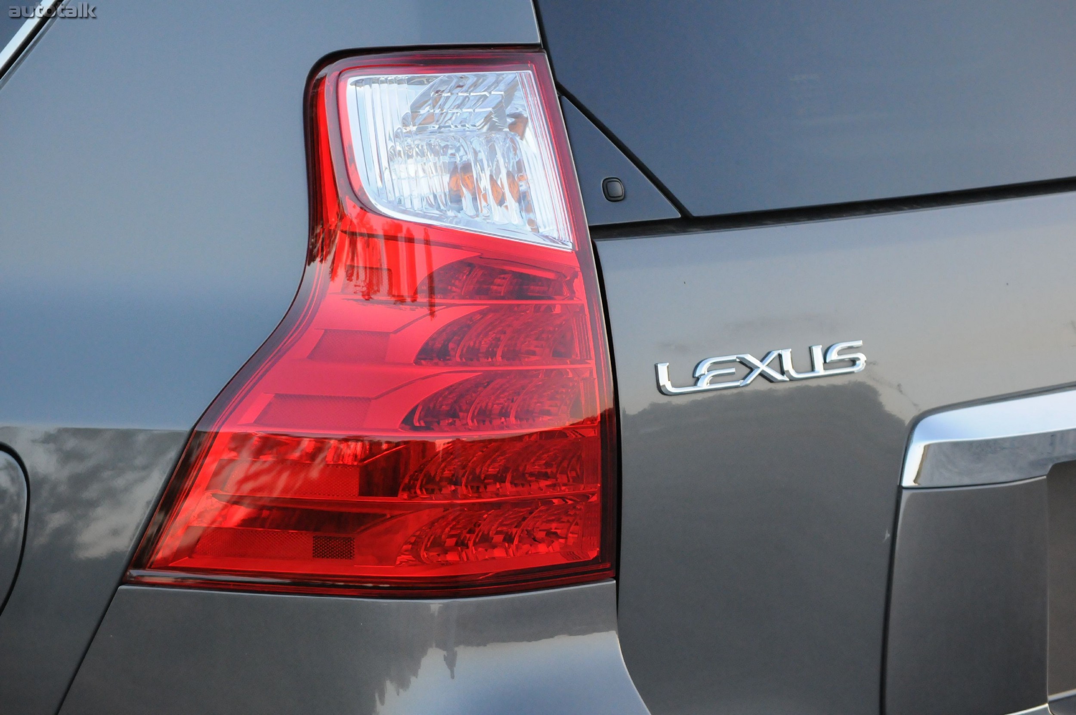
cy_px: 358
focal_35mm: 108
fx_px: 3224
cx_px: 538
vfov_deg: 12.7
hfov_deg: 18.9
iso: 2000
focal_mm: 72
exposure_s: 1/400
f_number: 6.3
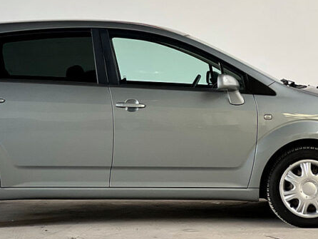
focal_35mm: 138
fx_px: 1268
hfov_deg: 14.3
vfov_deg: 10.7
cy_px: 28
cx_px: 138
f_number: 2.8
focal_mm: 9
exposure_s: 1/68
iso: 250
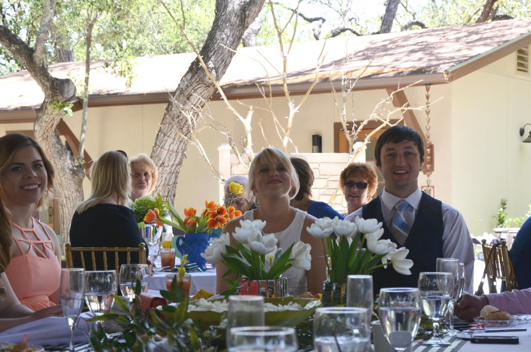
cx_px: 309
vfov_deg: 17.1
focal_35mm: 80
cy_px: 195
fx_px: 1172
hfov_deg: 25.5
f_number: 5.6
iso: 200
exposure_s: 1/125
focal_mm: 45
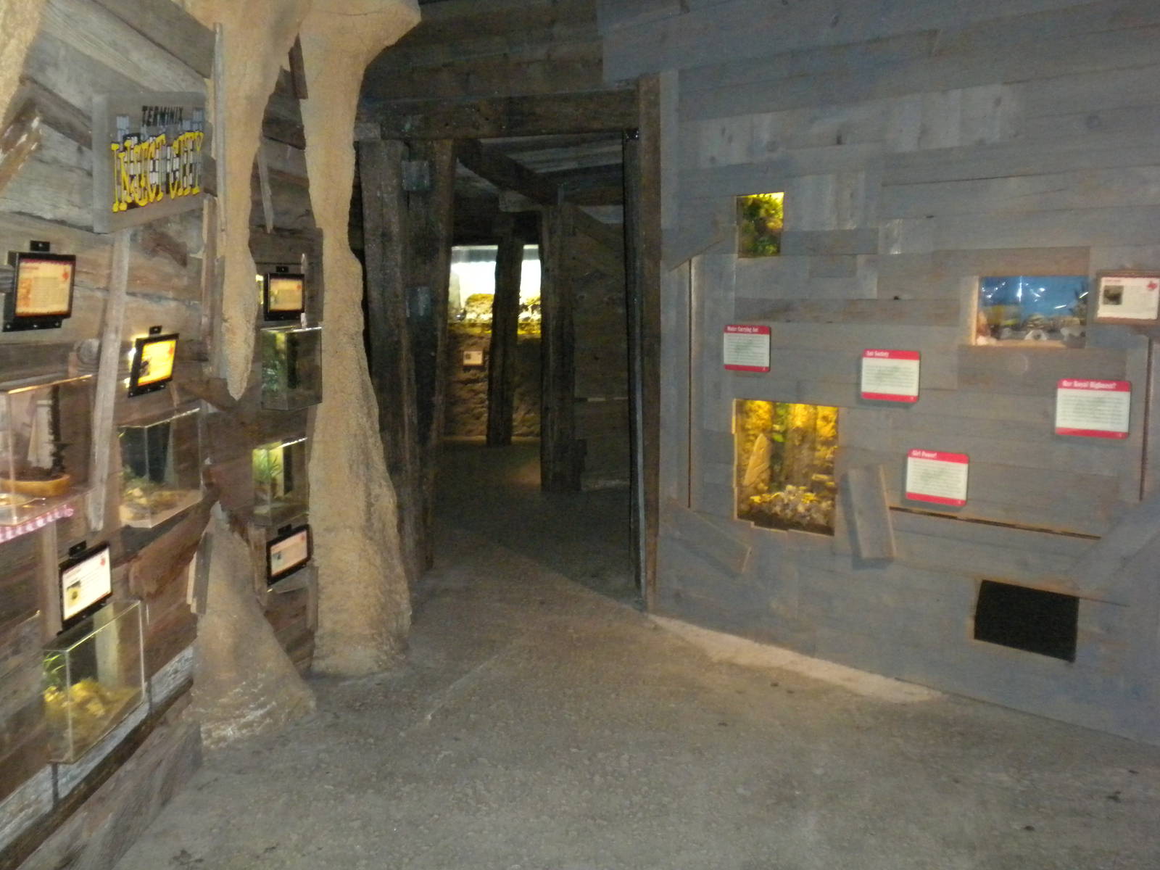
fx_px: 1240
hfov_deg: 50.1
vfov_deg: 38.7
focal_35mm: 37
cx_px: 580
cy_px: 435
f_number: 3.5
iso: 800
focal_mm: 6.6
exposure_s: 1/30
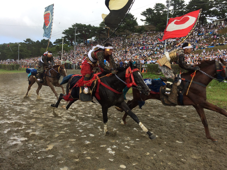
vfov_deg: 48.2
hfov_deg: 61.7
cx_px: 114
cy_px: 85
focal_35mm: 29
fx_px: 190
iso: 32
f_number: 2.2
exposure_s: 1/954
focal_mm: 4.15
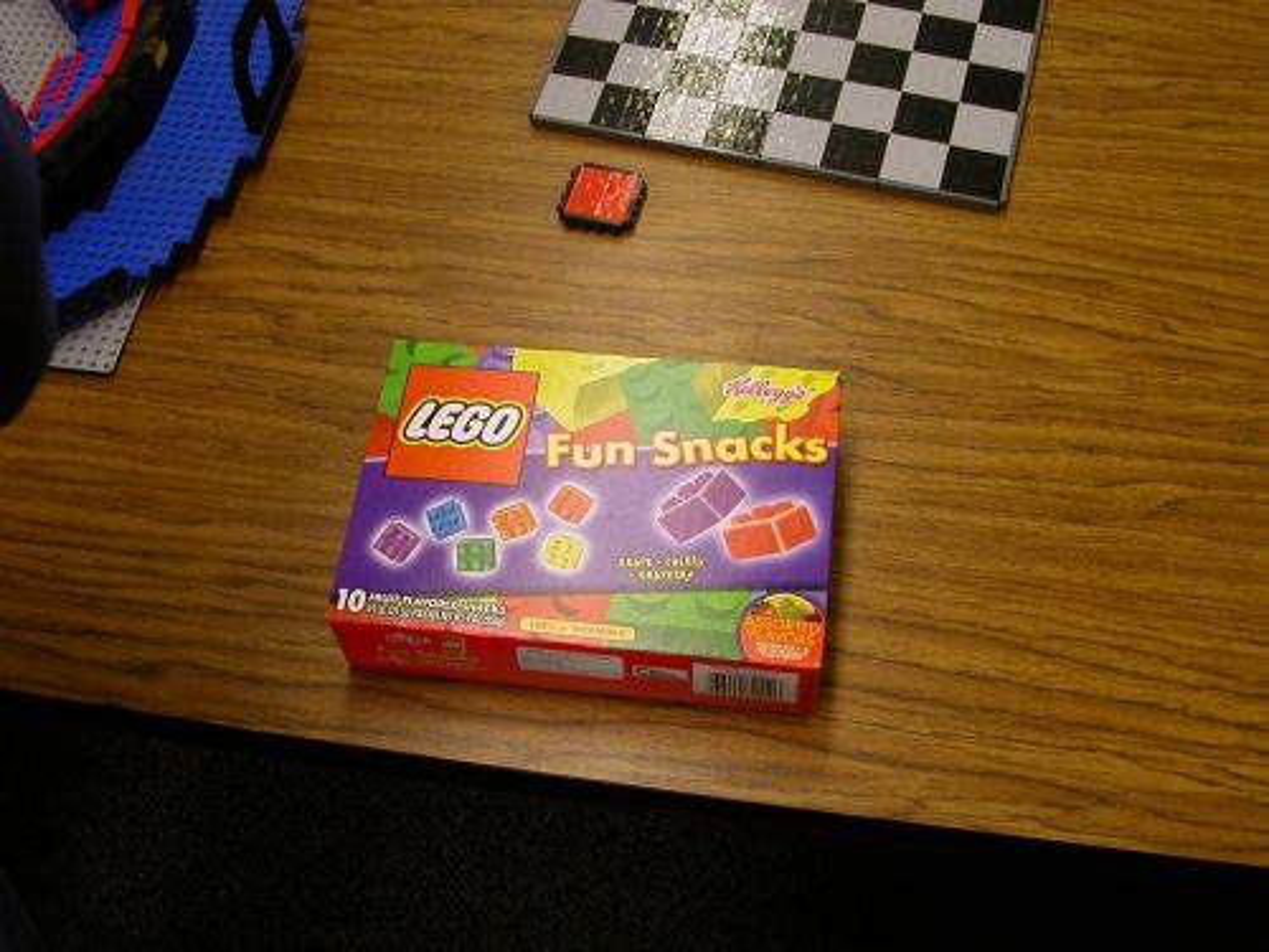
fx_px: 1576
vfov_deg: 33.6
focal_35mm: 43
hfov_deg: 43.9
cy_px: 476
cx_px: 634
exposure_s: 1/31.7
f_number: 2.9
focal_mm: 6.6
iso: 100
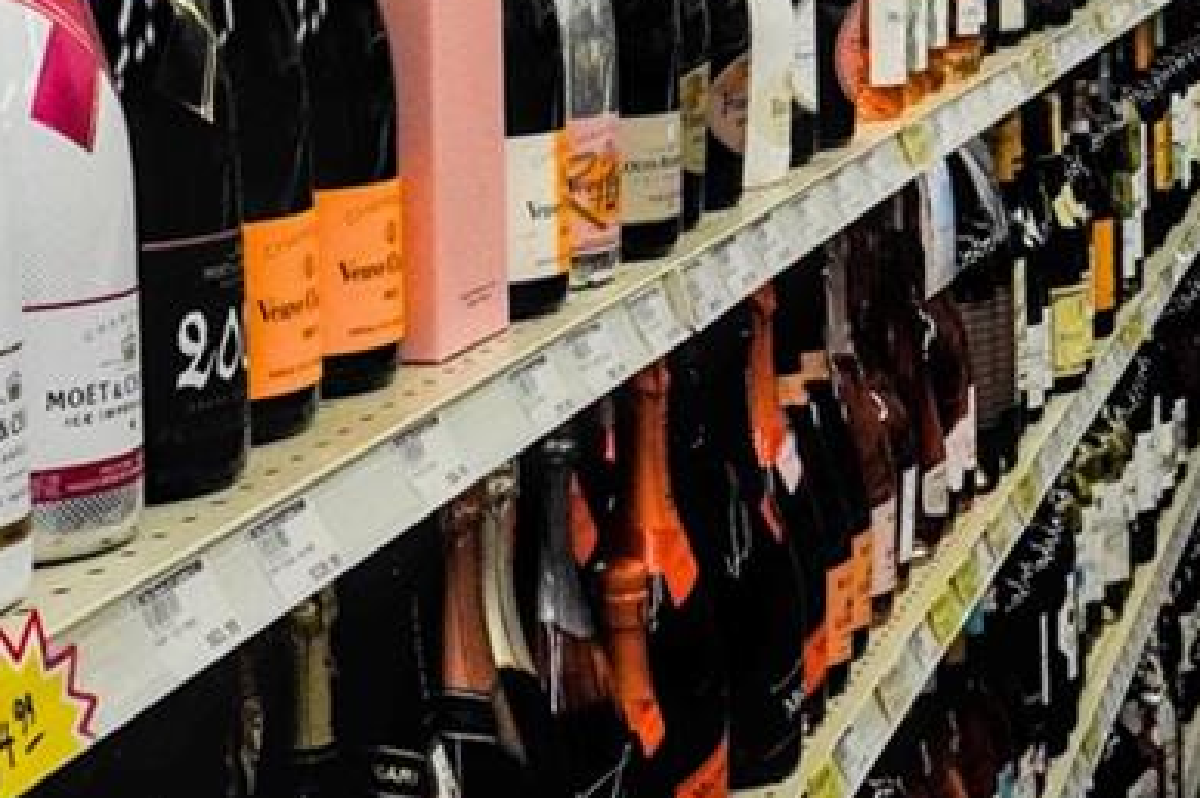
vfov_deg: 13.4
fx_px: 3297
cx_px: 1358
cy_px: -179
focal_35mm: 99
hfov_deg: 19.6
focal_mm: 16
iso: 800
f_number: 9
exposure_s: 1/200
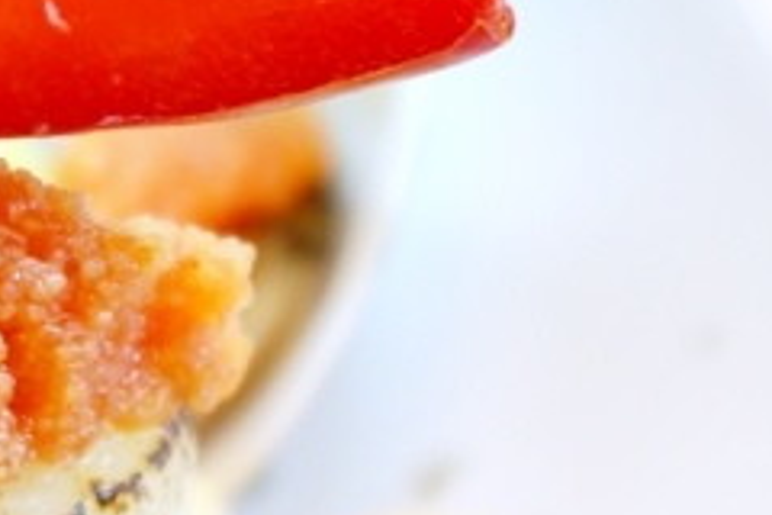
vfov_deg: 10.1
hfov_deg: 14.8
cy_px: 525
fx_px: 2888
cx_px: -87
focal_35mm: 135
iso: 200
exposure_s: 1/60
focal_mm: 27
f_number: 4.5
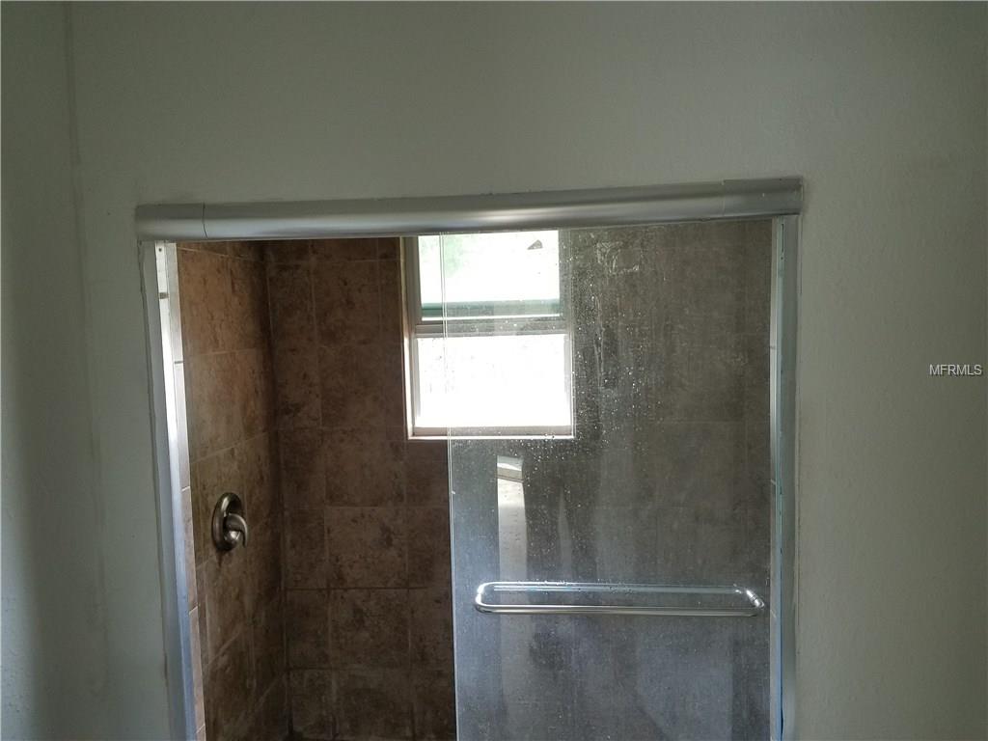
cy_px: 370
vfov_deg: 53.1
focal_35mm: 26
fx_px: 742
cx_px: 494
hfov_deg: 67.3
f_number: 1.7
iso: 100
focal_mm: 4.2
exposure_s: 1/60
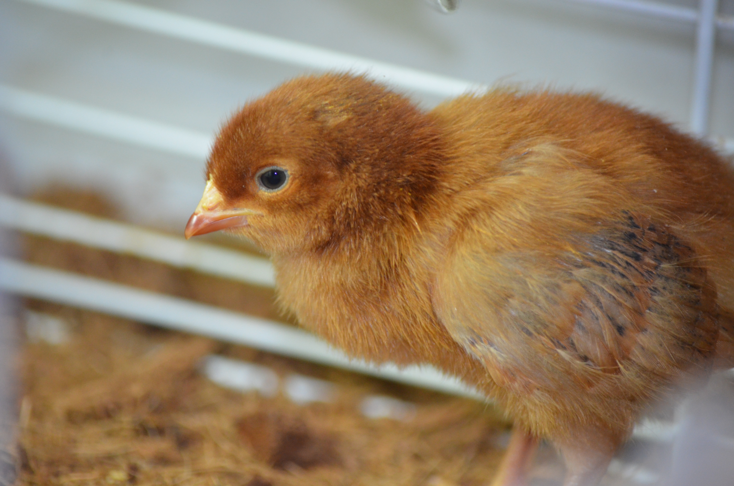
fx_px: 6409
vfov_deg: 4.3
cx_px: 367
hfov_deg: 6.6
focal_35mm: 315
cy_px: 243
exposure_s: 1/60
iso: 1400
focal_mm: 210
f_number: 5.3
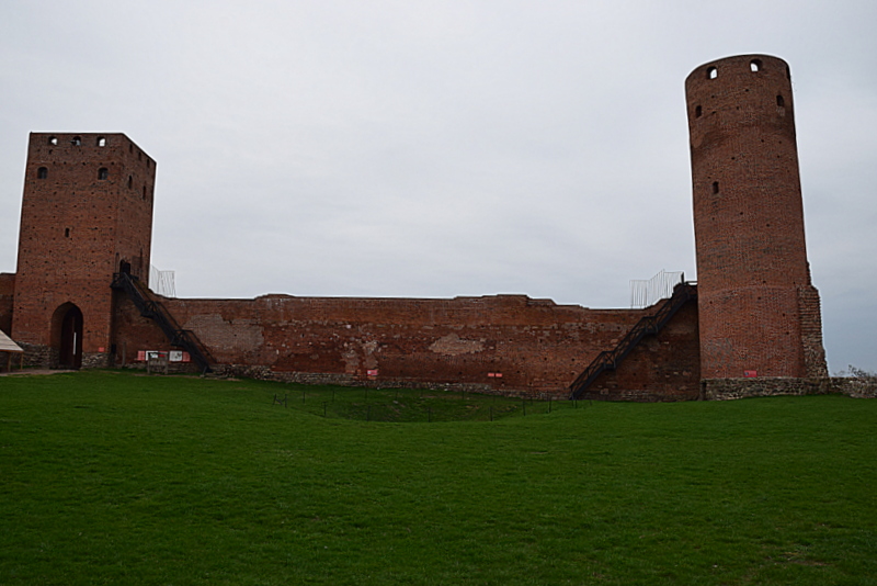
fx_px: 658
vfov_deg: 48.0
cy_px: 293
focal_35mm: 27
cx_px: 438
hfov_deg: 67.4
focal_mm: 18
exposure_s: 1/160
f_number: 9
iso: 400
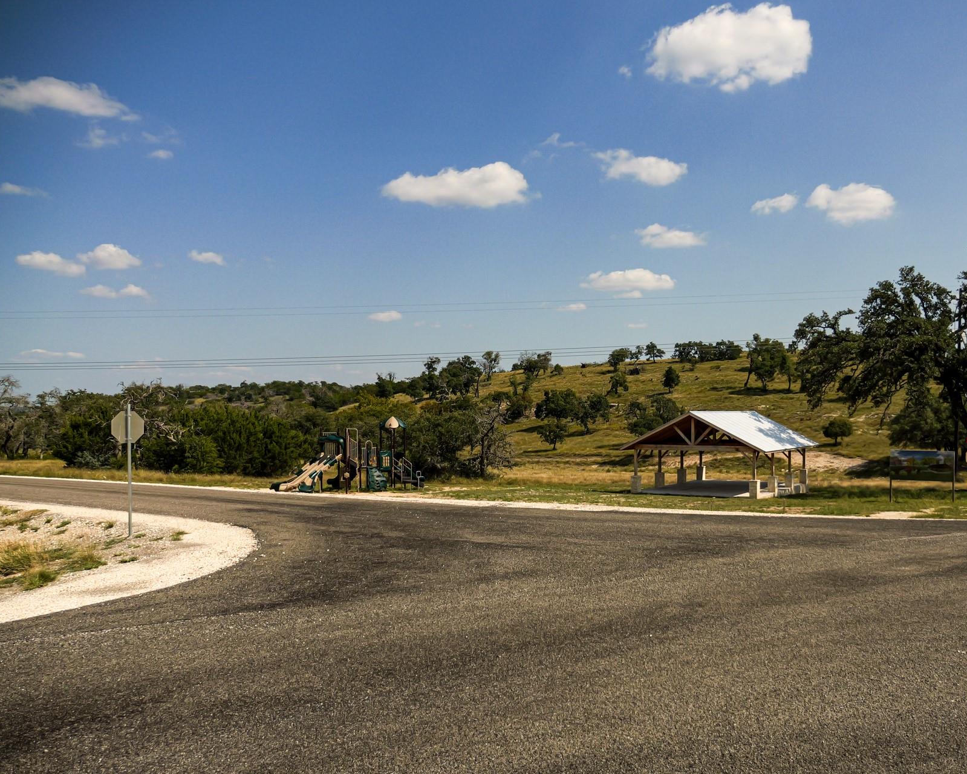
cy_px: 435
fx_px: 859
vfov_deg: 48.4
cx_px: 614
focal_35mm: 30
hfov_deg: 57.9
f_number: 2.8
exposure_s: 1/6400
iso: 100
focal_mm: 12
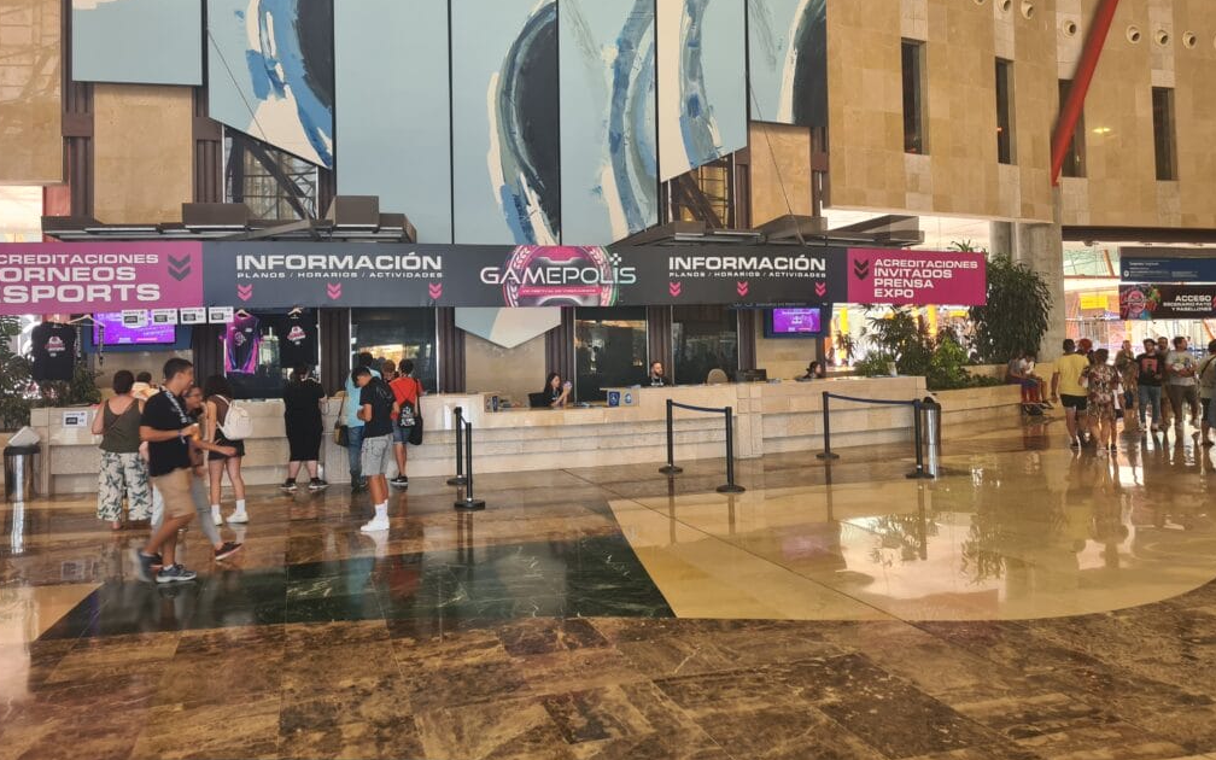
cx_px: 602
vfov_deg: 44.3
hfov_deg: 66.5
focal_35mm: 28
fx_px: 928
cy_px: 300
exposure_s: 1/50
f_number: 1.8
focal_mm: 5.4
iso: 64
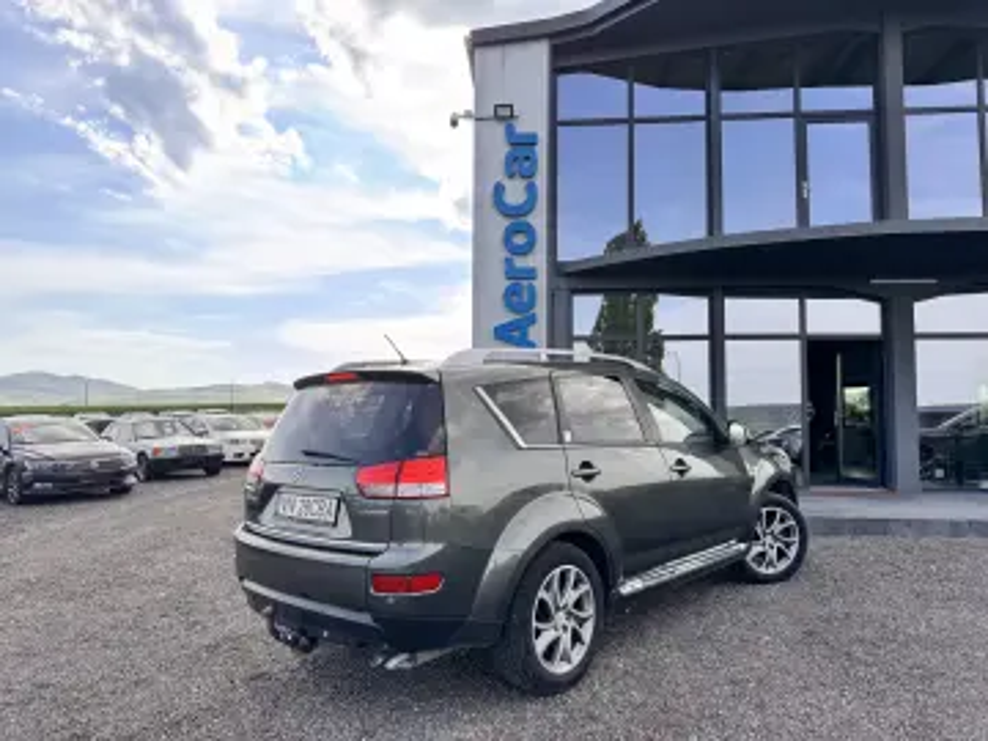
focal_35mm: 24
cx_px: 494
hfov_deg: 71.6
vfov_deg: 56.8
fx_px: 685
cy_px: 370
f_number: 1.78
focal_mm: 6.76
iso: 80
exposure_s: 1/802
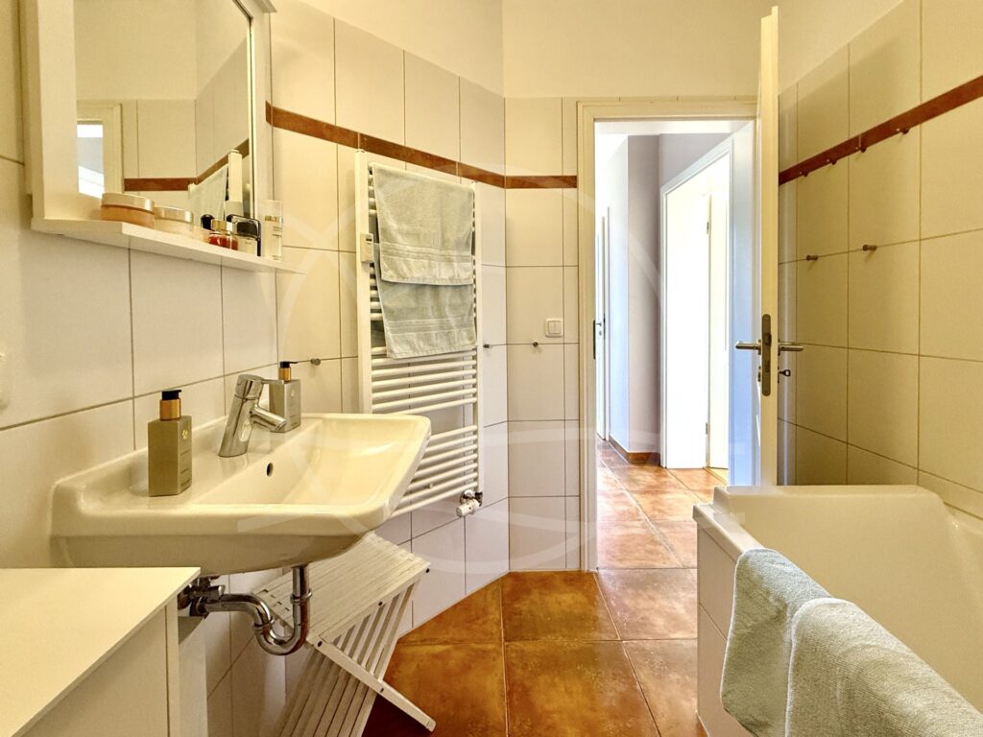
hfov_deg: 102.1
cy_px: 368
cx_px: 492
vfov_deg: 85.7
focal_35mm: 14
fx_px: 398
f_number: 2.2
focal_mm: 2.22
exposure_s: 1/100
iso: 250
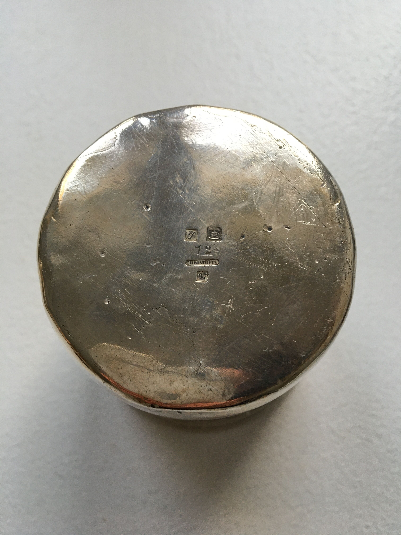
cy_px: 268
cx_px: 200
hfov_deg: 48.2
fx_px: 448
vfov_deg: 61.7
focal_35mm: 29
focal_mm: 4.15
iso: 64
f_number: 2.2
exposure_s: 1/33
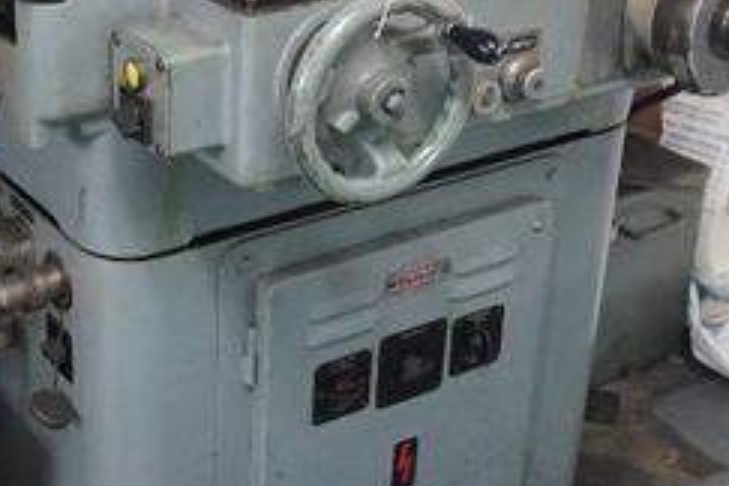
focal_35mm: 71
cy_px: 144
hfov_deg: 27.8
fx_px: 1438
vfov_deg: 19.1
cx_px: 129
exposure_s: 1/160
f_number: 3.5
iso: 3200
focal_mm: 16
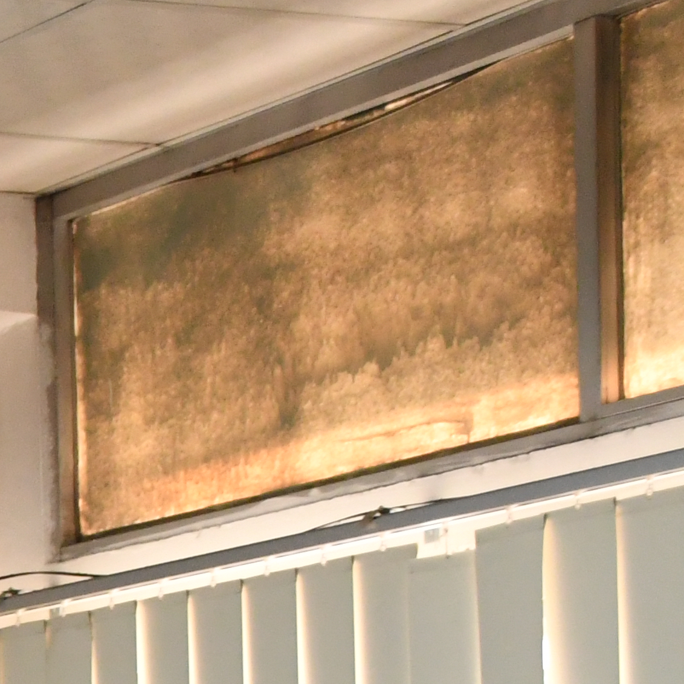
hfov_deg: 9.6
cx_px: -939
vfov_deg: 10.3
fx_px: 3644
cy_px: 1080
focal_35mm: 163
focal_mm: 26
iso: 1600
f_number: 3.8
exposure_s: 1/125
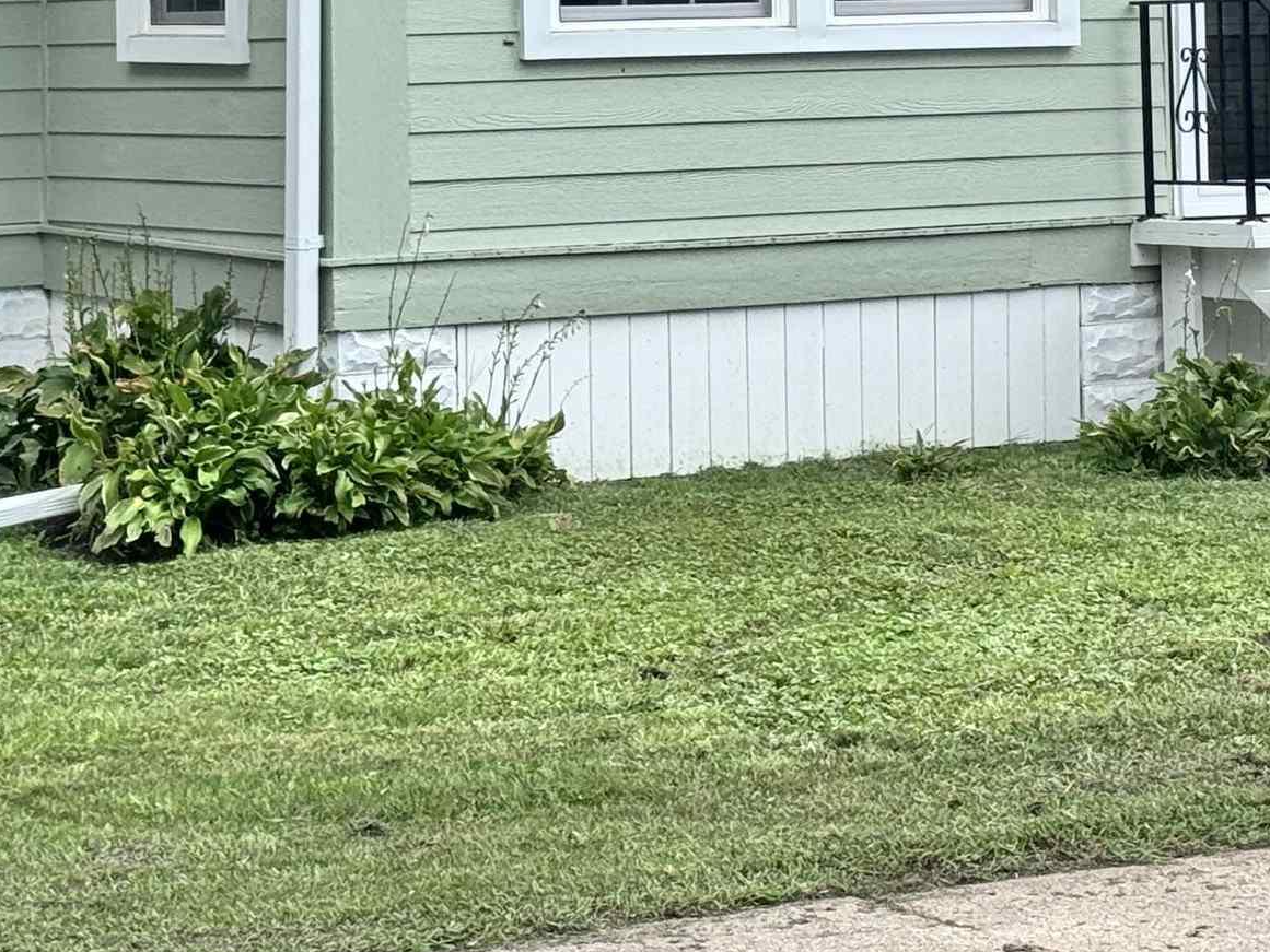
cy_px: -175
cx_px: 835
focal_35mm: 127
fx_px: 4660
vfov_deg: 11.5
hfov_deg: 15.5
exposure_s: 1/2959
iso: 64
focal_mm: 6.76
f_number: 1.78
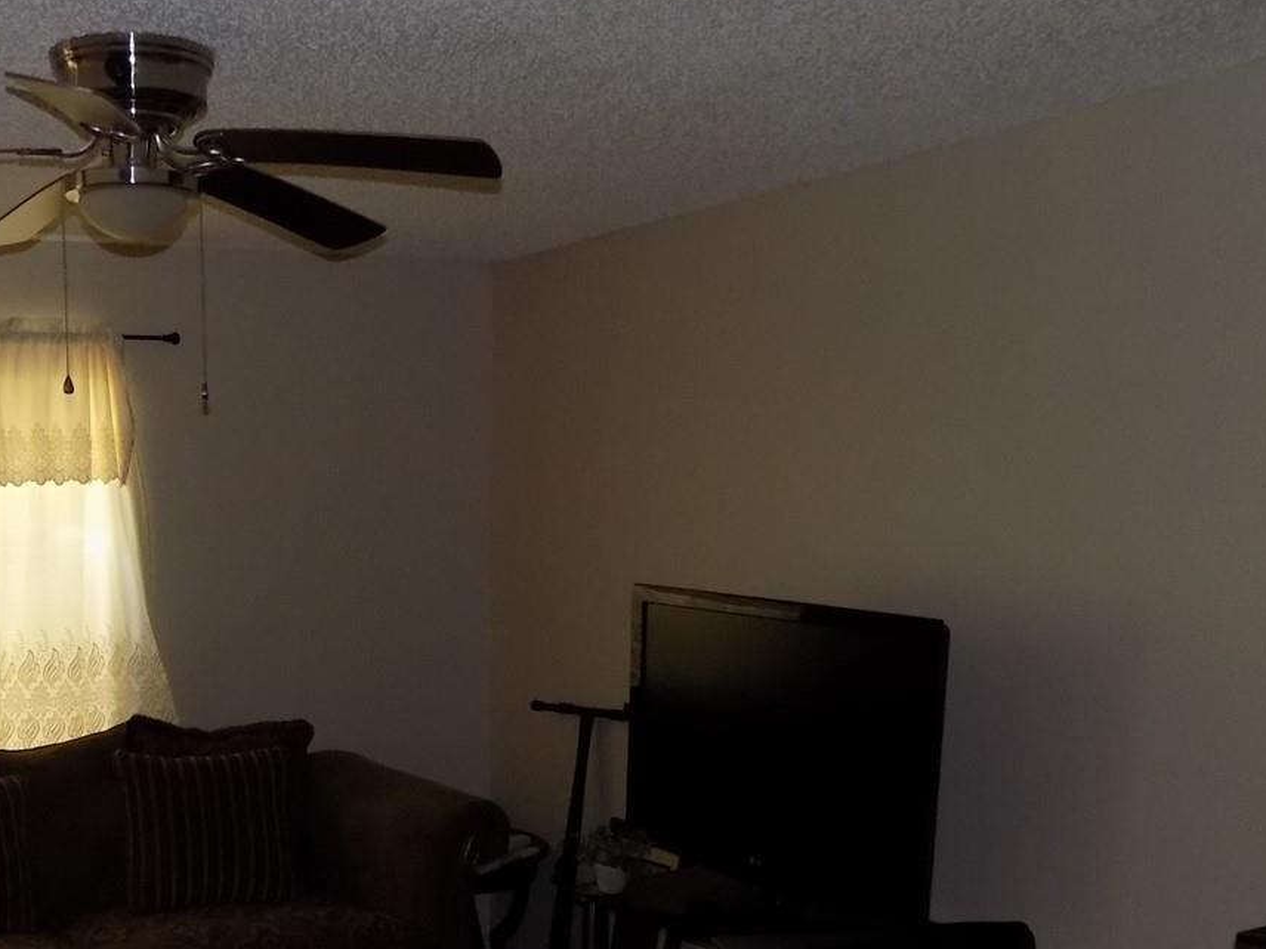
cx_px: 315
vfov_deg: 32.4
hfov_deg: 42.5
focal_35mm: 43
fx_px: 1573
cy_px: 795
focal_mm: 4
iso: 200
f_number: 3.1
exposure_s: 1/30
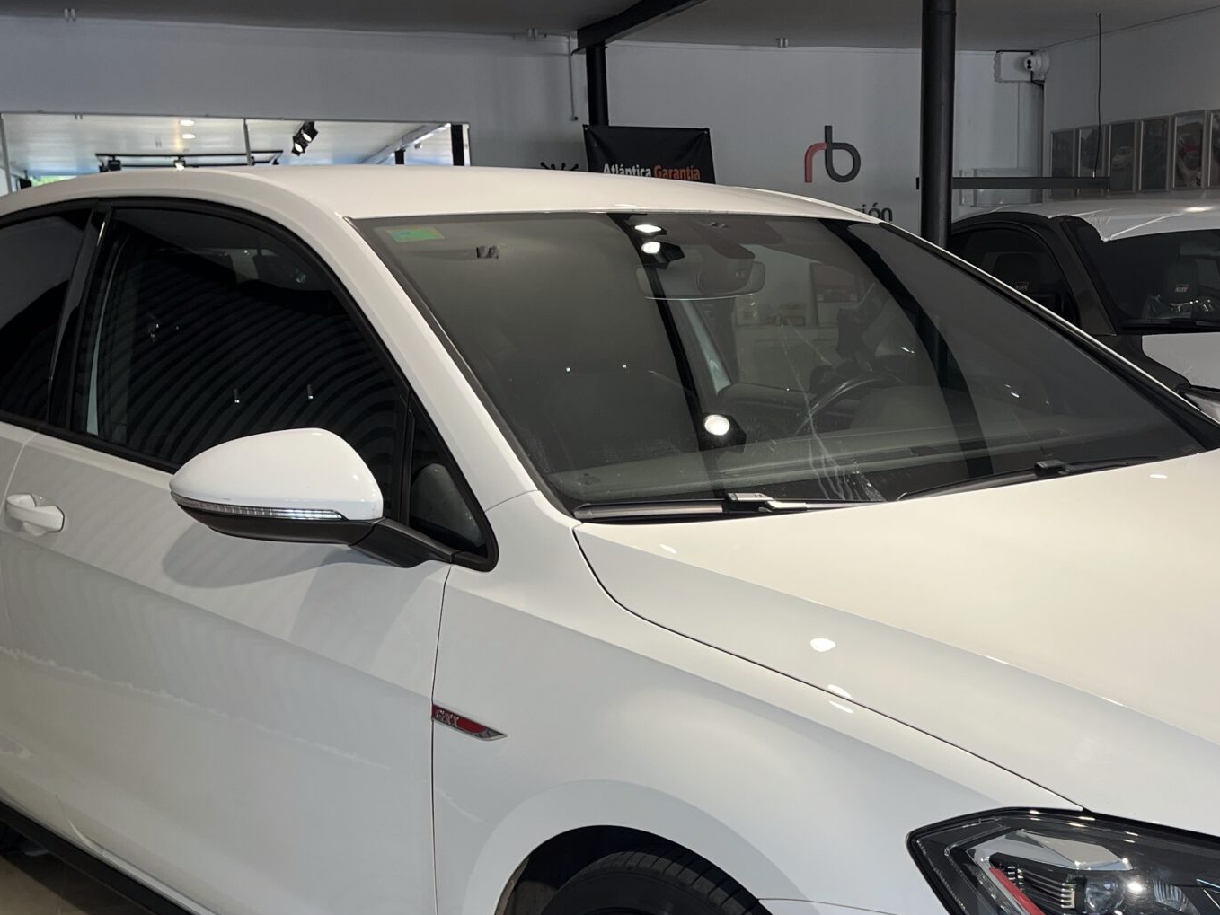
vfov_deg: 29.0
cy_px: 741
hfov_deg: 38.4
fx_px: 1727
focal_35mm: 49
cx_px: 838
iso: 32
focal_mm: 5.1
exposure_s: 1/106
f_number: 1.6
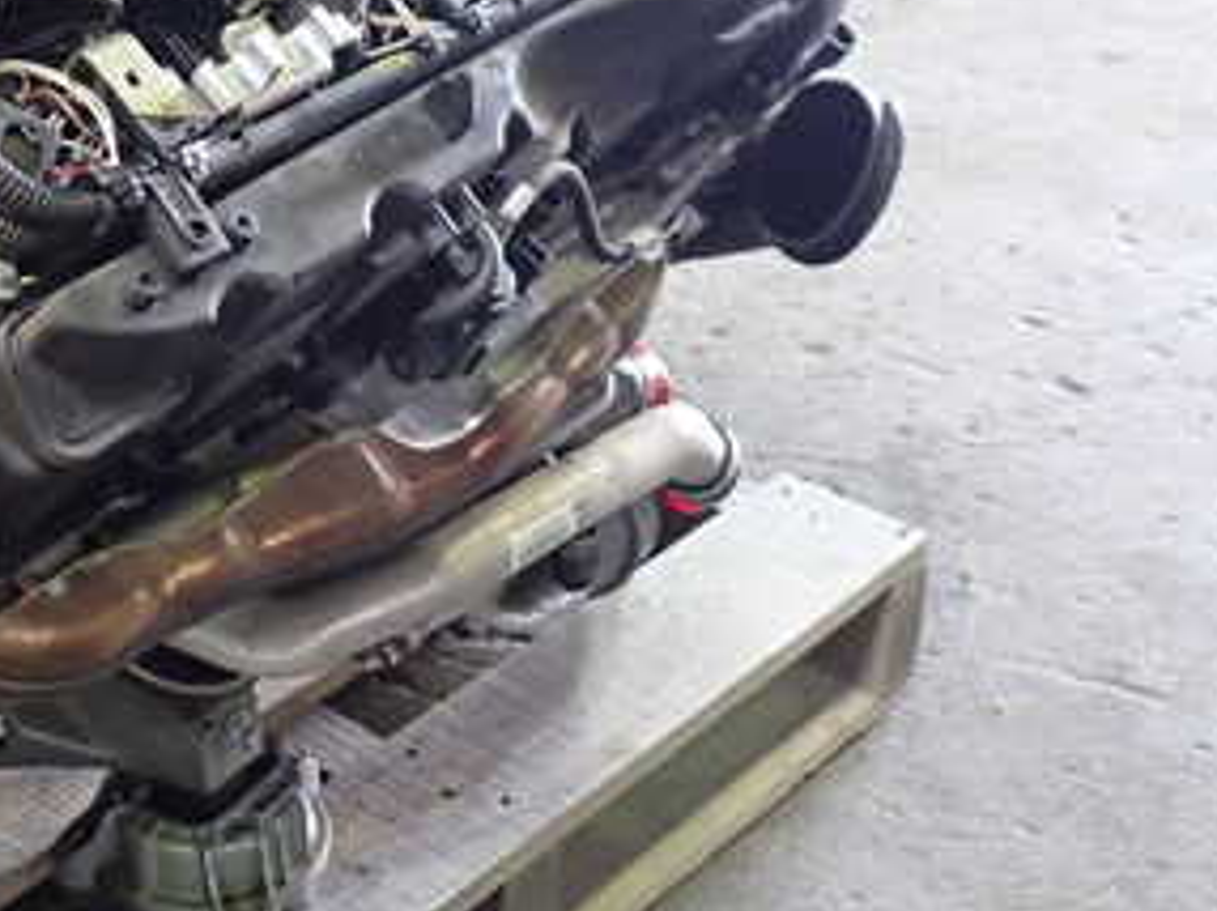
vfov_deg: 23.2
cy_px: 345
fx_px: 2213
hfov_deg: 29.9
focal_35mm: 63
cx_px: 209
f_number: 2.3
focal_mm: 5.4
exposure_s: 1/30
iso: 640
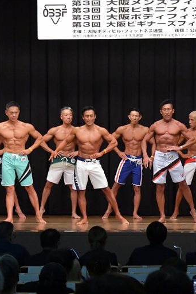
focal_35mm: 154
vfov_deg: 13.3
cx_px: 170
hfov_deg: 8.9
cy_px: 147
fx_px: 1258
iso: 6400
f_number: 5.6
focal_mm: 68
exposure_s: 1/400
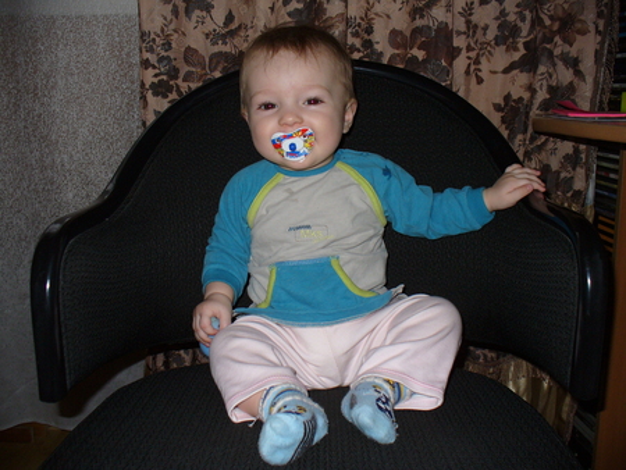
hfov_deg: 50.1
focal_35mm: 37
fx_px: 669
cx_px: 313
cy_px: 235
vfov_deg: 38.7
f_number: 2.8
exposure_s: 1/60
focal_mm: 6.1
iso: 100
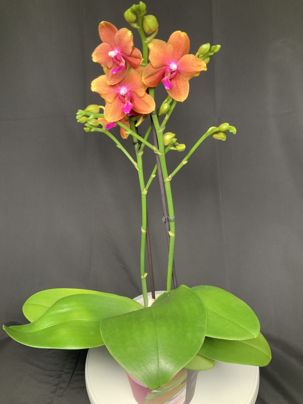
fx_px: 338
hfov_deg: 48.2
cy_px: 202
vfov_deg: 61.7
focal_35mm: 29
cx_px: 152
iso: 100
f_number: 1.8
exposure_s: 1/50
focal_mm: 3
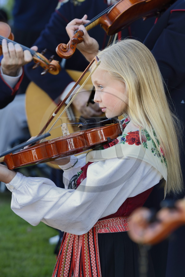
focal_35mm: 125
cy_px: 138
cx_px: 92
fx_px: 964
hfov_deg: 11.0
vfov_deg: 16.4
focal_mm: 125
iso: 800
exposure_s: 1/250
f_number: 5
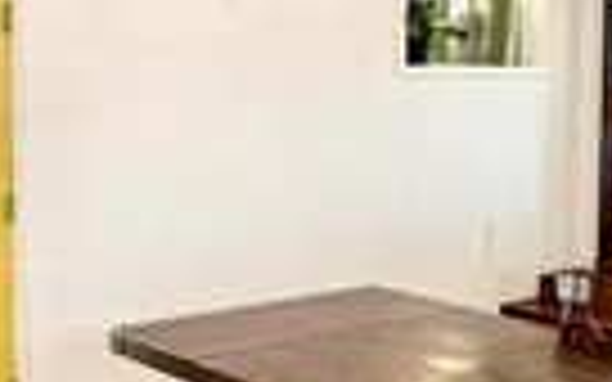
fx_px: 1168
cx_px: 536
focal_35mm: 70
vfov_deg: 18.6
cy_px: 139
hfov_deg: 28.4
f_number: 2.2
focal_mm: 2.22
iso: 250
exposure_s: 1/120
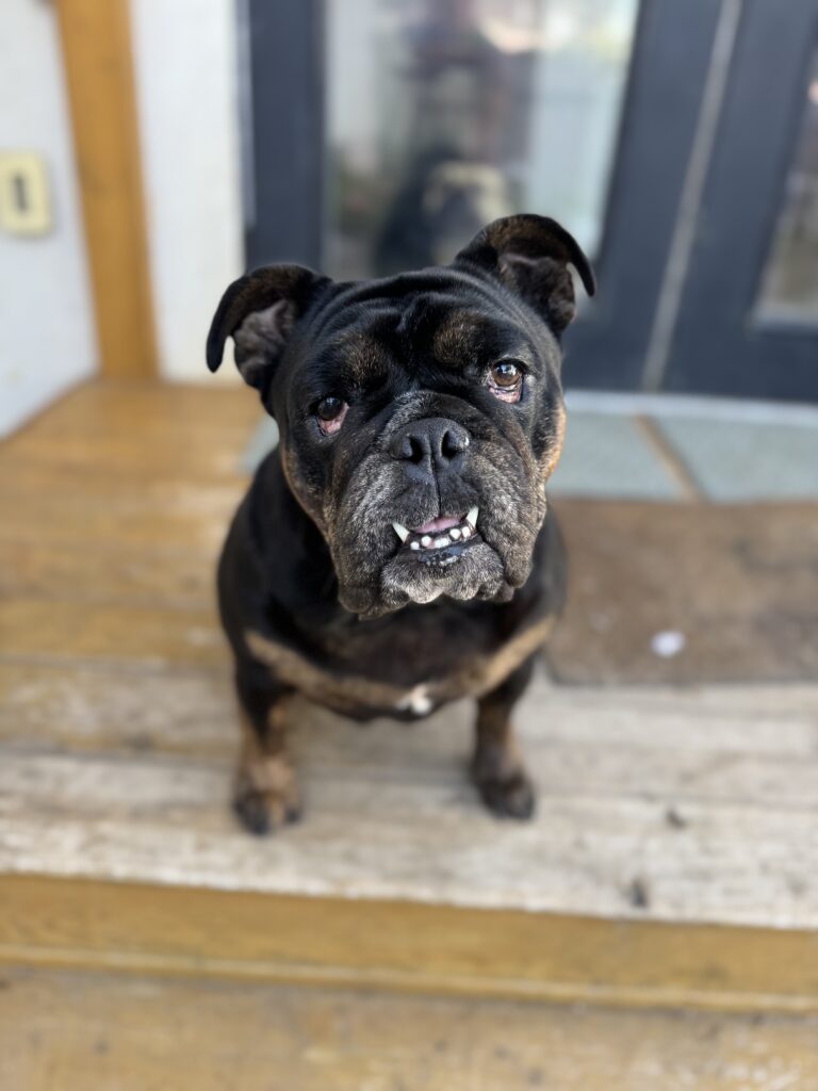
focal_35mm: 24
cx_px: 409
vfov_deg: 71.6
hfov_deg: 56.8
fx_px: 756
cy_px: 546
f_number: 1.78
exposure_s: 1/121
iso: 64
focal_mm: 6.76
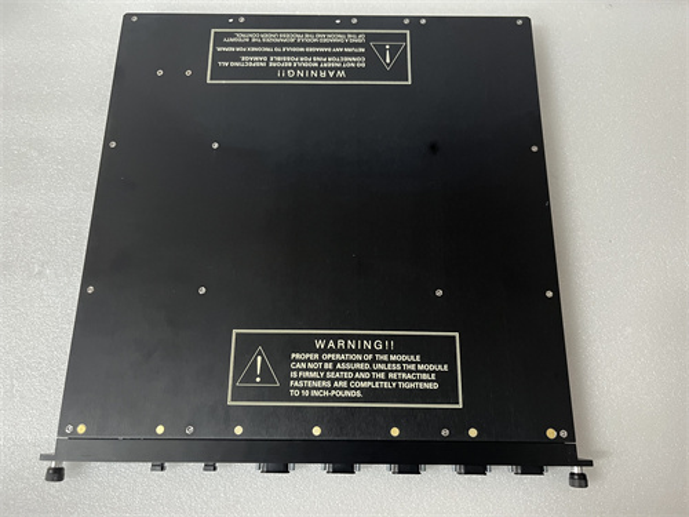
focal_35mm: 26
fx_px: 518
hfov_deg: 67.3
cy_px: 258
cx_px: 344
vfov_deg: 53.1
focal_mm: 5.1
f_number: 1.6
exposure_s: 1/50
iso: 320
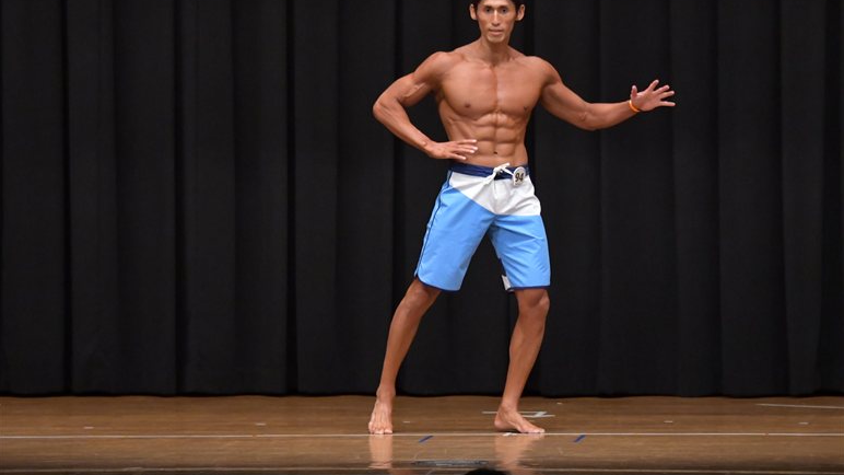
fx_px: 5102
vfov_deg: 5.3
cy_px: 196
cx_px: 423
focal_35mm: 228
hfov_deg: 9.5
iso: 6400
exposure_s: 1/400
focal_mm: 145
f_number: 5.6
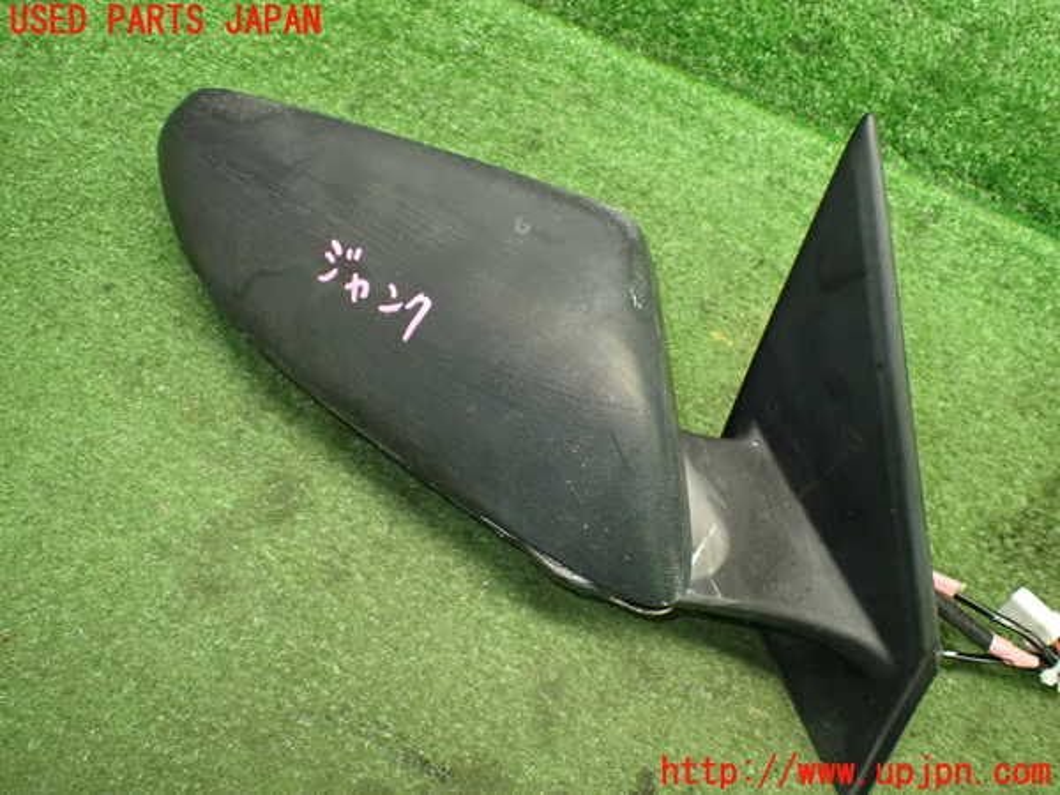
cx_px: 530
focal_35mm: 30
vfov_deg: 46.8
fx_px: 919
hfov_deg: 60.0
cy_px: 398
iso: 800
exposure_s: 1/60
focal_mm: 5.4
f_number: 2.3
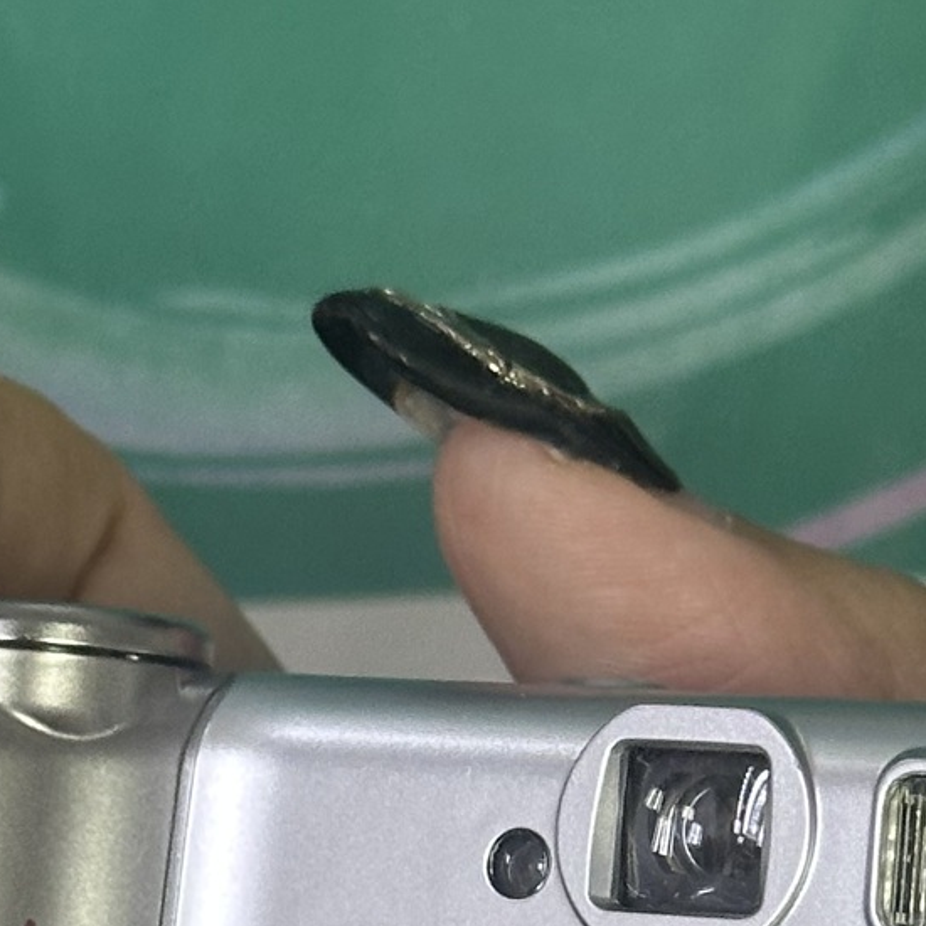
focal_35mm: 185
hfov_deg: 9.5
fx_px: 5599
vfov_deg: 9.4
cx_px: 387
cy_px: 640
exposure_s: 1/50
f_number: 1.78
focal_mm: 6.86
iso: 160
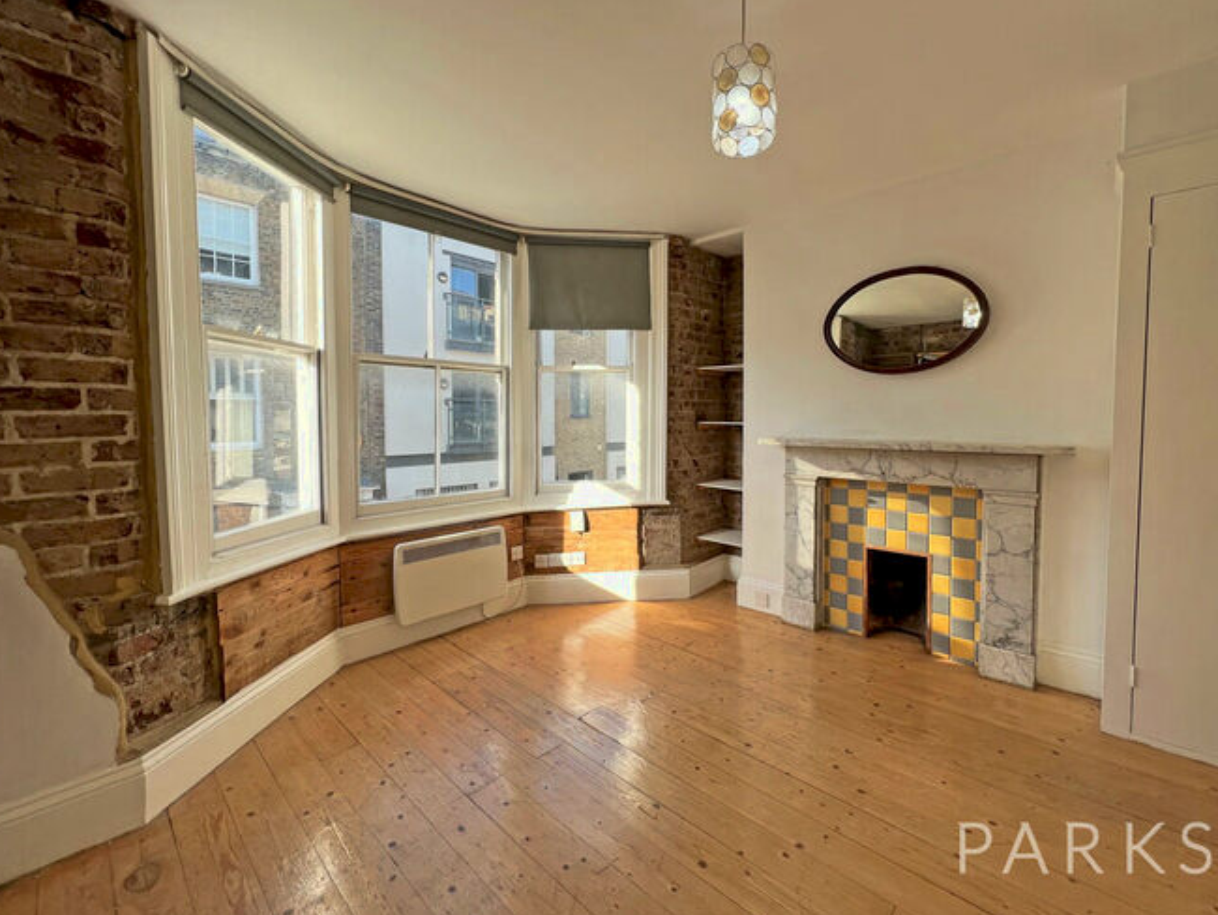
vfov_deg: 85.7
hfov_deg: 102.0
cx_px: 615
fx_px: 493
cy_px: 442
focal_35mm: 14
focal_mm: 1.57
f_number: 1.8
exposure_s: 1/244
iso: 32
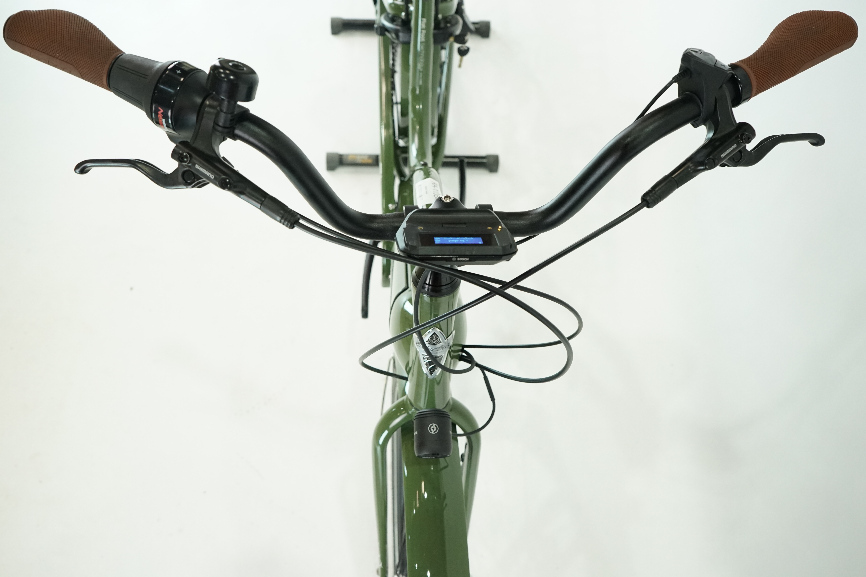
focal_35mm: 33
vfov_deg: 40.0
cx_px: 433
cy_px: 288
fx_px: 794
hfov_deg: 57.2
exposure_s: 1/200
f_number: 6.3
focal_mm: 33
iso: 2500
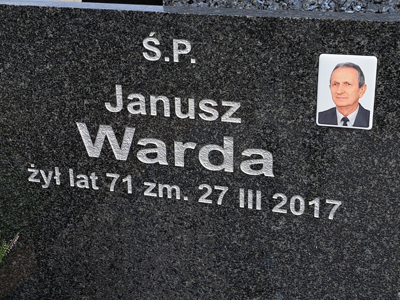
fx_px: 277
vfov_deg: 56.8
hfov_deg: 71.6
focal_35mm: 24
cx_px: 200
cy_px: 150
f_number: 1.8
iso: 50
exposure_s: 1/1383
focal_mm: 5.23
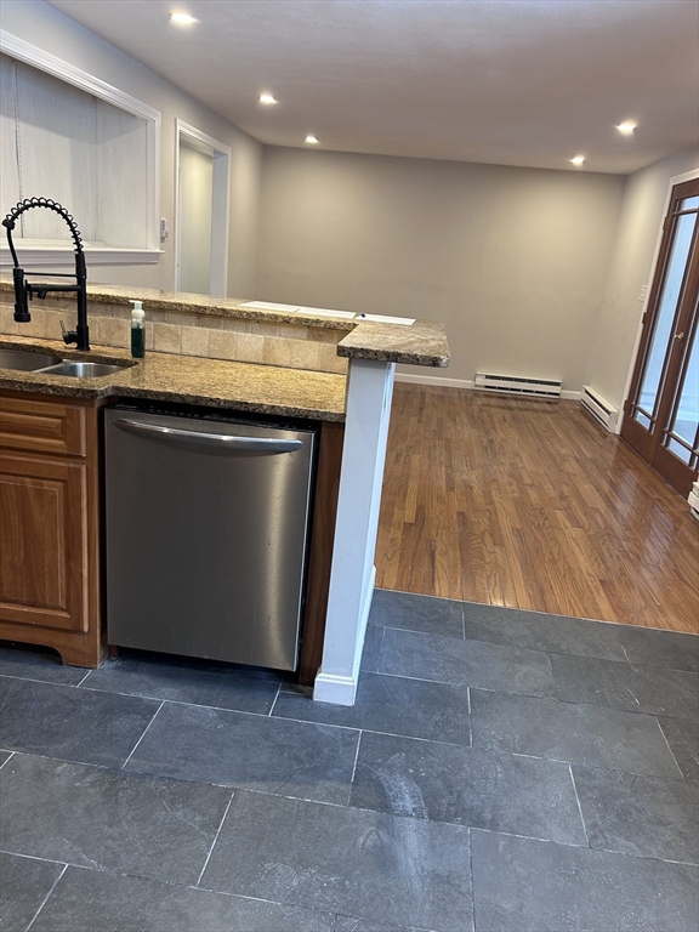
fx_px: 700
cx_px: 350
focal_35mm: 26
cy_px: 466
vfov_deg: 67.3
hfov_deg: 53.1
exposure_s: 1/60
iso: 100
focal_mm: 5.7
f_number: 1.5
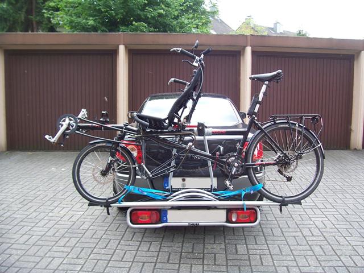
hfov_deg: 54.0
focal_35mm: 34
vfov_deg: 41.8
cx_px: 182
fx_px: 358
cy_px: 136
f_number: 2.7
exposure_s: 1/90
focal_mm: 5.6
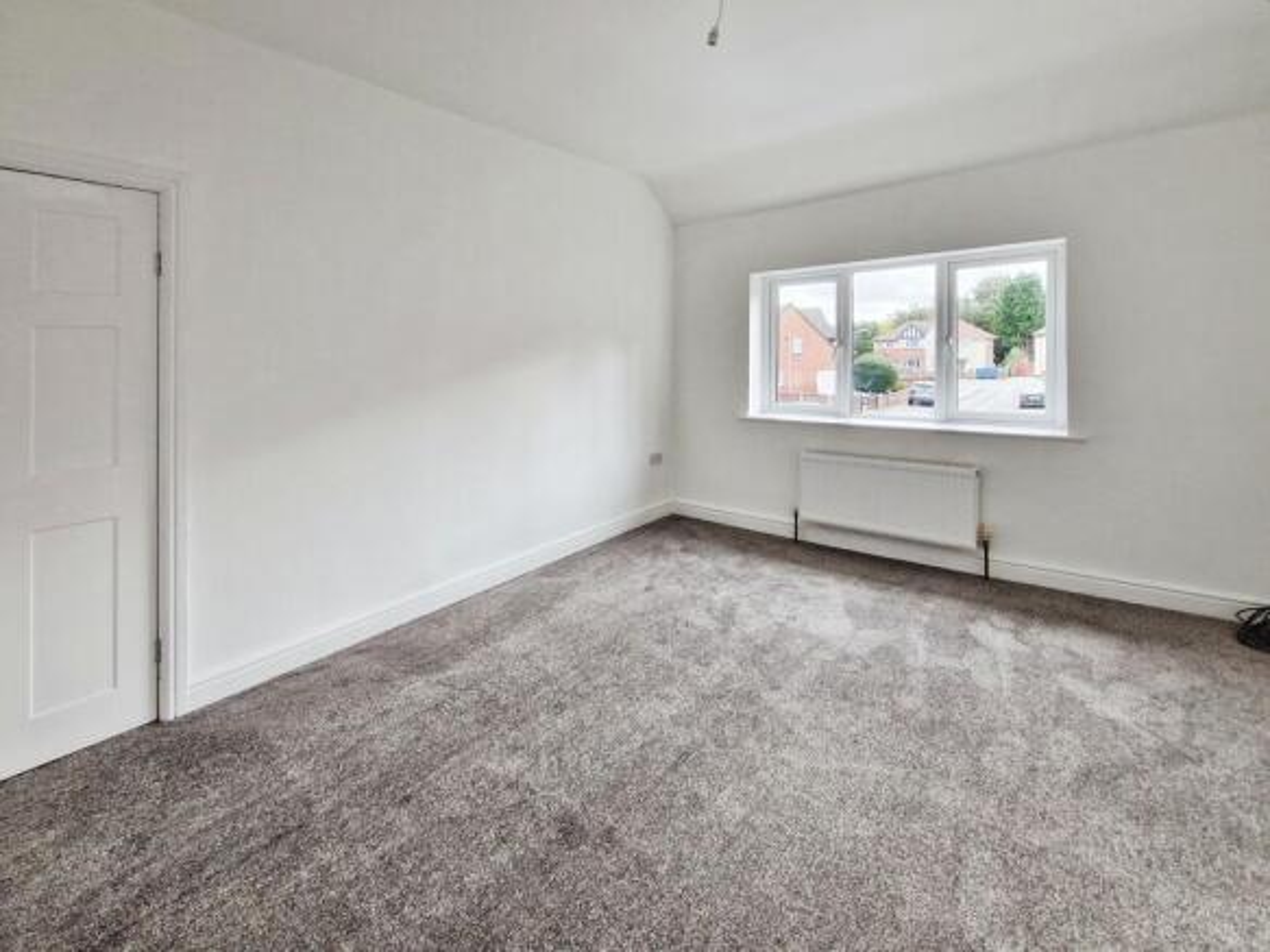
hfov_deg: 106.2
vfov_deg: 89.9
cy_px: 476
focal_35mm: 13
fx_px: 477
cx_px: 635
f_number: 2.2
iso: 100
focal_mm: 2.2
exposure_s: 1/100
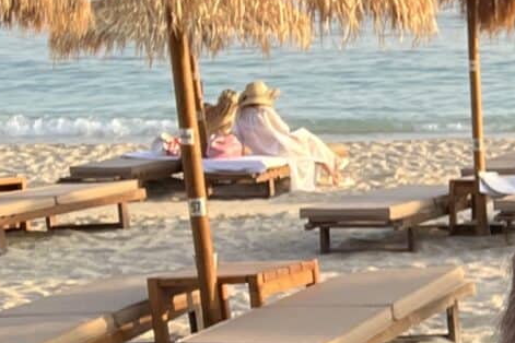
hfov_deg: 16.2
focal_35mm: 104
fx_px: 1488
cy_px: 248
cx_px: 962
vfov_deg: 13.1
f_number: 2.2
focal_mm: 2.71
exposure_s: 1/172
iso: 32
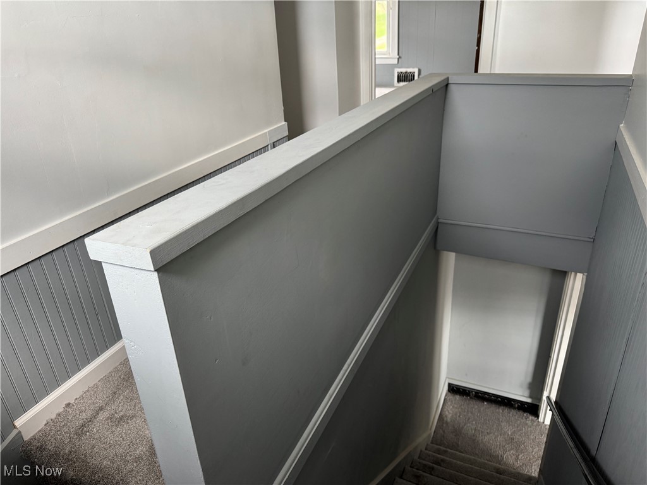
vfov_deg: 56.8
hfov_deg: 71.6
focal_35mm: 24
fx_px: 449
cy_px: 242
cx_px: 324
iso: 200
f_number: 1.78
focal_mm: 6.76
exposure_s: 1/79
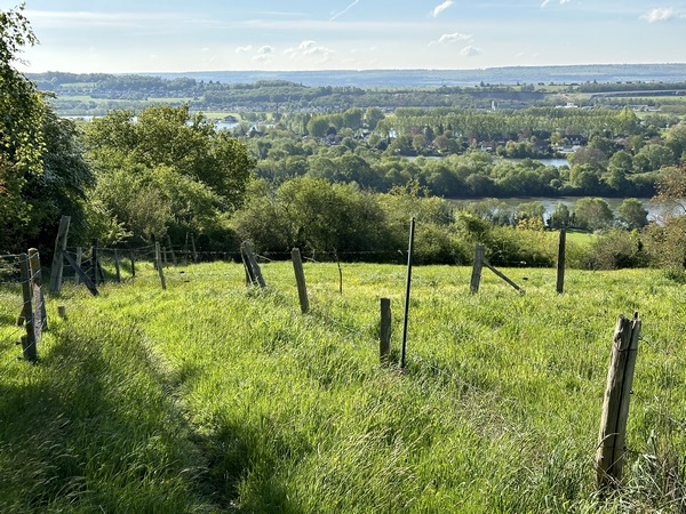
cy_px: 257
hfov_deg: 39.7
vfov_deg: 30.3
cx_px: 343
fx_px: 951
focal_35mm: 48
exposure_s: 1/1880
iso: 64
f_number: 1.78
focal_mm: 6.86
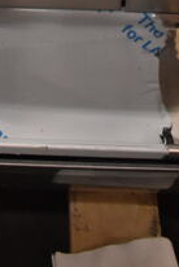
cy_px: -313
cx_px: 13
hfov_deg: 10.3
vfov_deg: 12.8
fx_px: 989
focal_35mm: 133
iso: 2800
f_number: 3.8
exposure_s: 1/125
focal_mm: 20
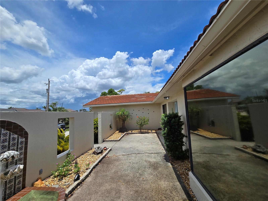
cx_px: 134
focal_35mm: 13
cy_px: 100
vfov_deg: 89.9
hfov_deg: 106.2
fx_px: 101
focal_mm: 2.2
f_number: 2.2
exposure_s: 1/3717
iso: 50
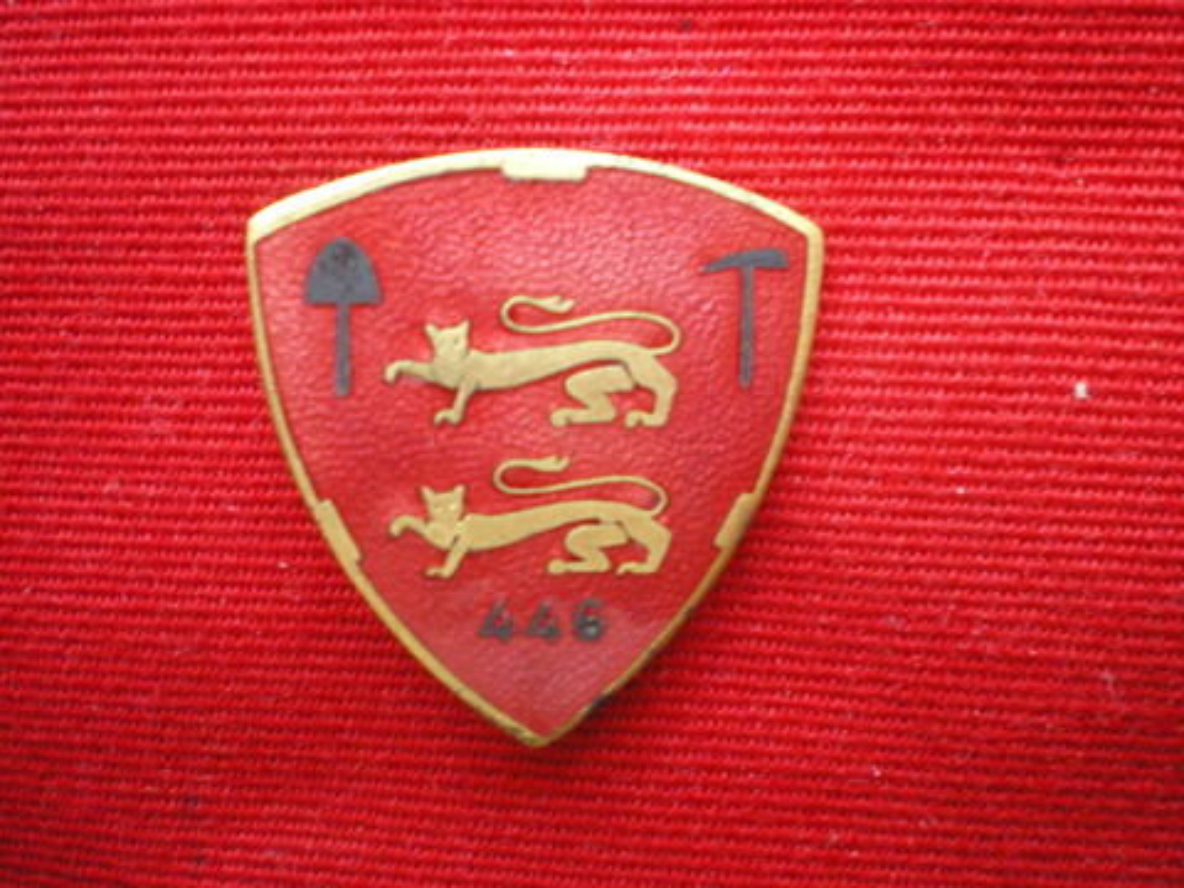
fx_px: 1300
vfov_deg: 37.7
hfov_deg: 49.0
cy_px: 444
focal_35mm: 38
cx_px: 592
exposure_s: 1/20
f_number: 3.1
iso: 400
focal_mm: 6.3
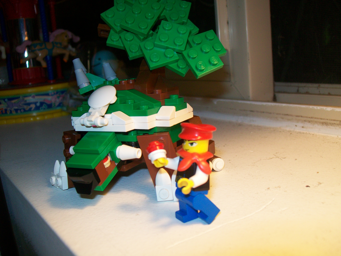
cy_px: 128
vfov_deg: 39.7
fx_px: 355
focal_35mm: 36
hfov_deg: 51.4
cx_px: 170
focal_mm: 6
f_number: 2.7
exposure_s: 1/60
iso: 64
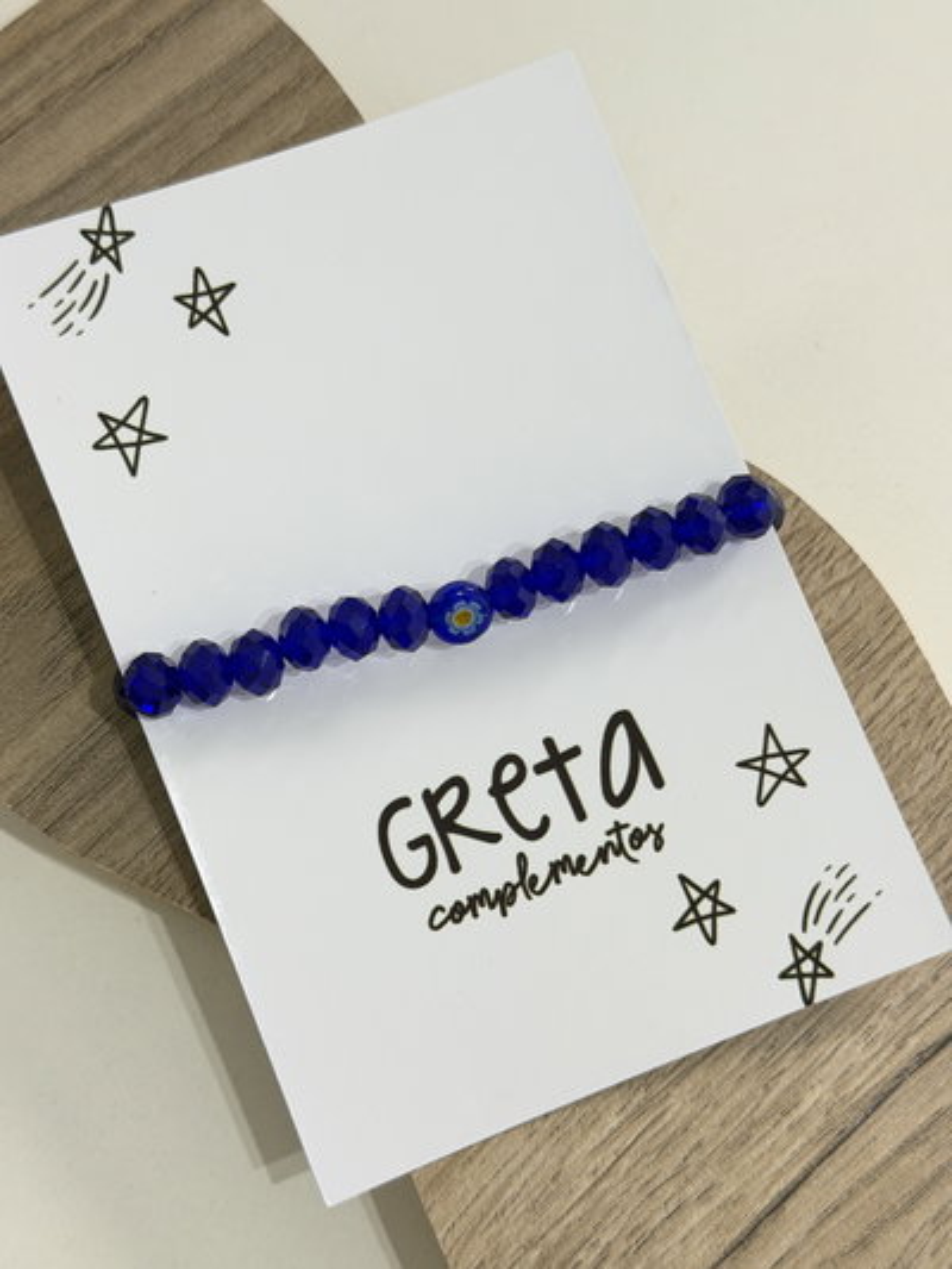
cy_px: 634
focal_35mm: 48
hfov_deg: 30.3
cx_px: 476
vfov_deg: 39.6
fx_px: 1759
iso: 64
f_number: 1.78
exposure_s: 1/50
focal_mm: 6.76
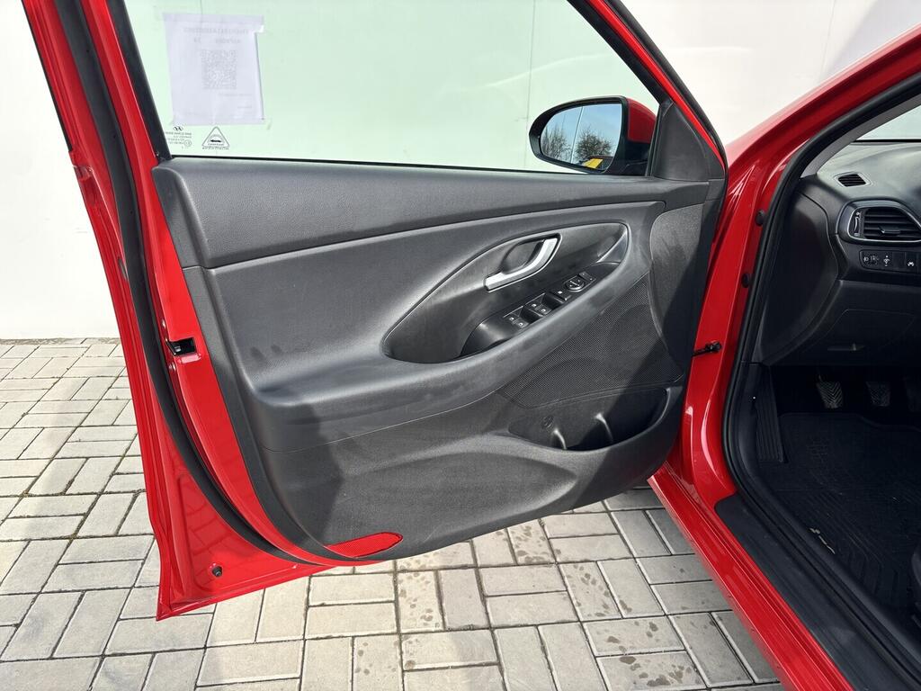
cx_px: 460
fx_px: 692
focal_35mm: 26
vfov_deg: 53.1
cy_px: 346
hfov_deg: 67.3
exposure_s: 1/1362
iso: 50
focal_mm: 5.96
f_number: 1.6
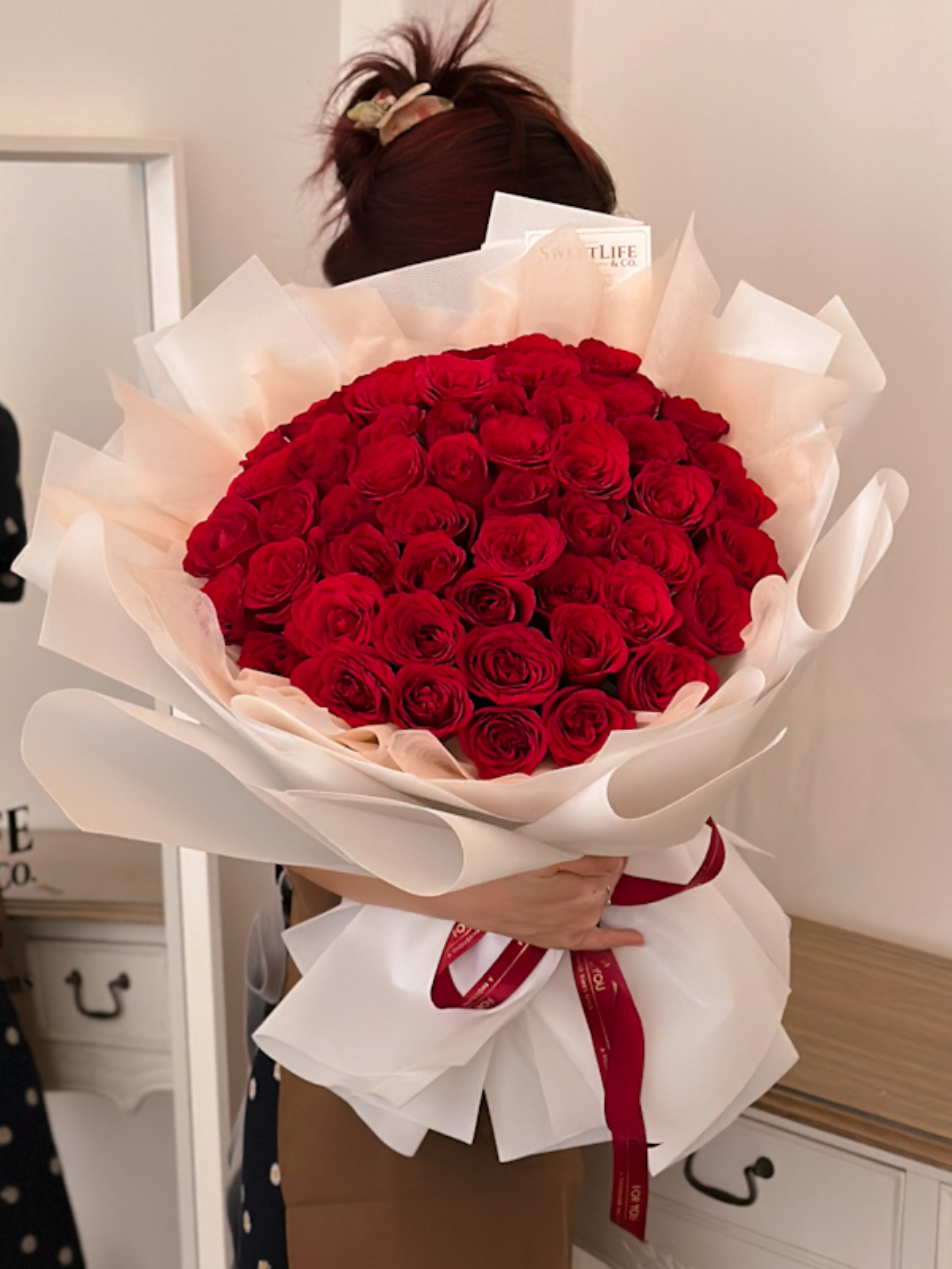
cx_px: 476
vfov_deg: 39.7
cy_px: 634
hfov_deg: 30.3
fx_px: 1760
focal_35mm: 48
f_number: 1.8
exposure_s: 1/50
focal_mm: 6.86
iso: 320
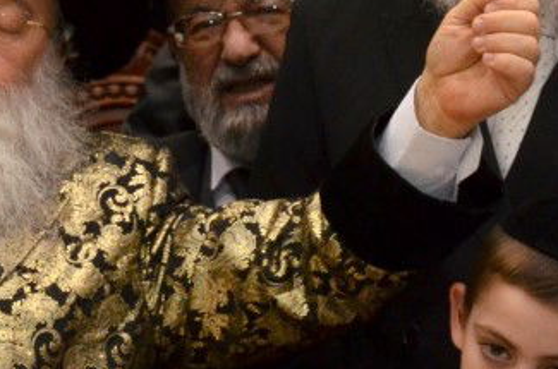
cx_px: -88
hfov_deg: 9.5
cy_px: 302
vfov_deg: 6.4
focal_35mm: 214
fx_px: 3309
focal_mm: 40
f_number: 8
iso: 1250
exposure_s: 1/60
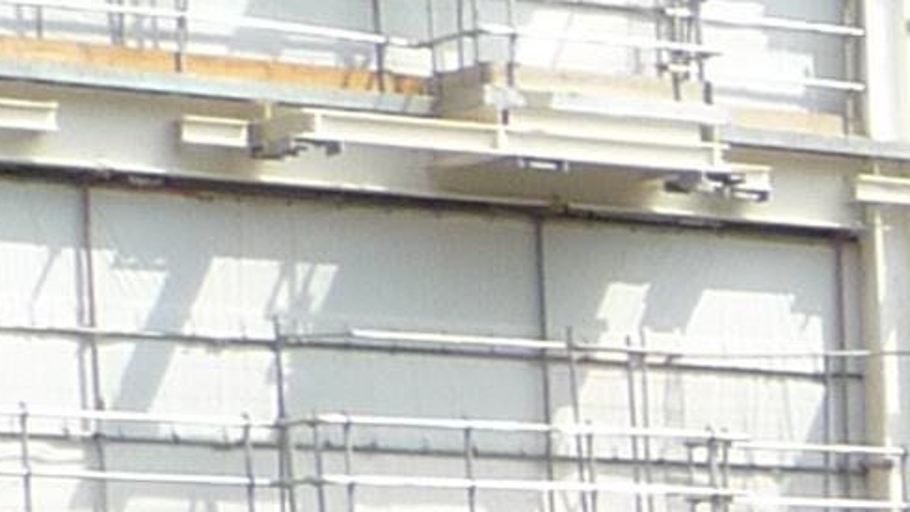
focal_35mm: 195
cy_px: 1428
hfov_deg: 8.6
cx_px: 2964
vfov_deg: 5.9
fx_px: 4705
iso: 80
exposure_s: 1/100
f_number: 7.1
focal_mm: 5.1
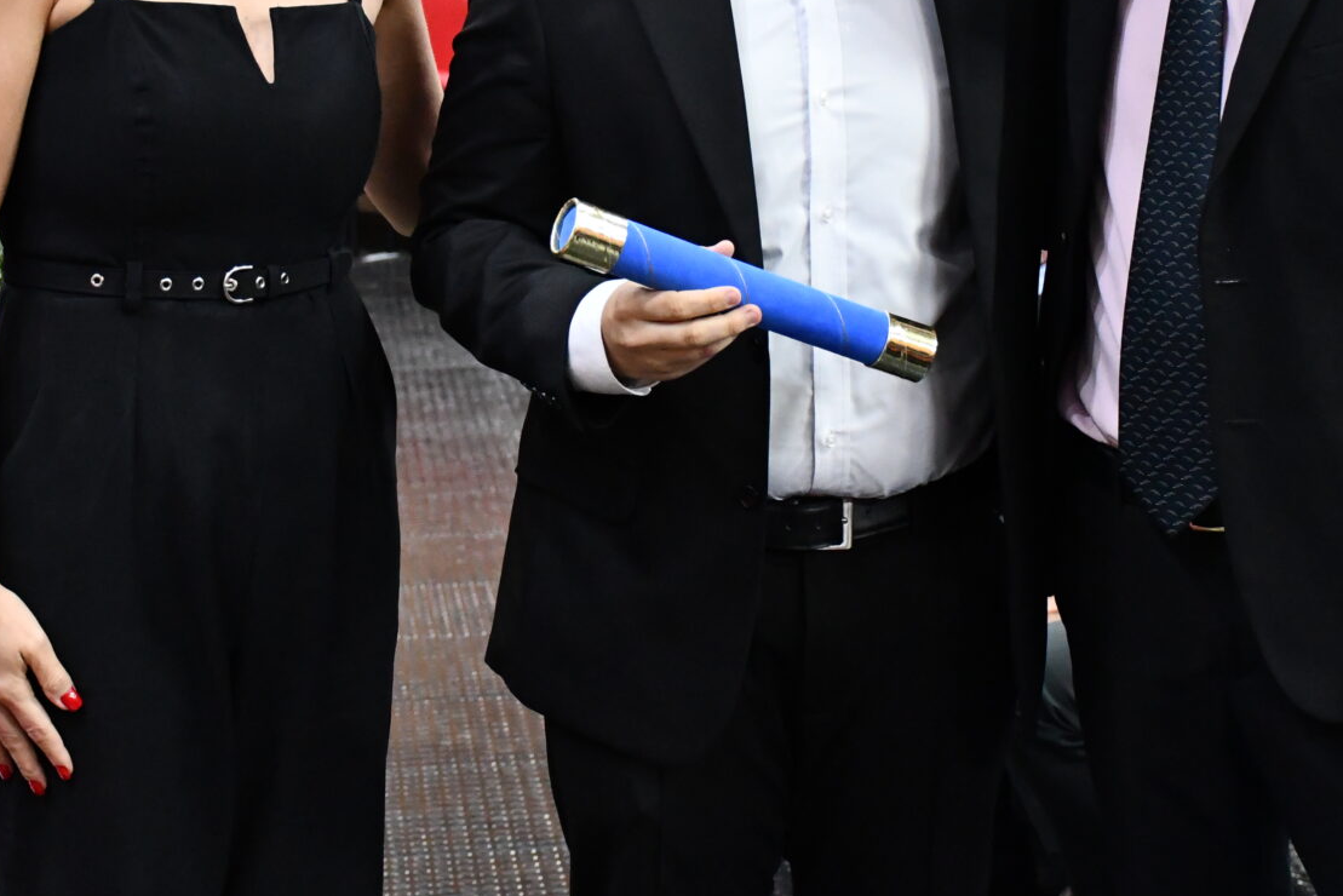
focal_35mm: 90
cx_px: 608
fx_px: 3358
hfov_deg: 22.6
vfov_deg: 15.1
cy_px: 196
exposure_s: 1/60
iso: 5000
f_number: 4.2
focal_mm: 35
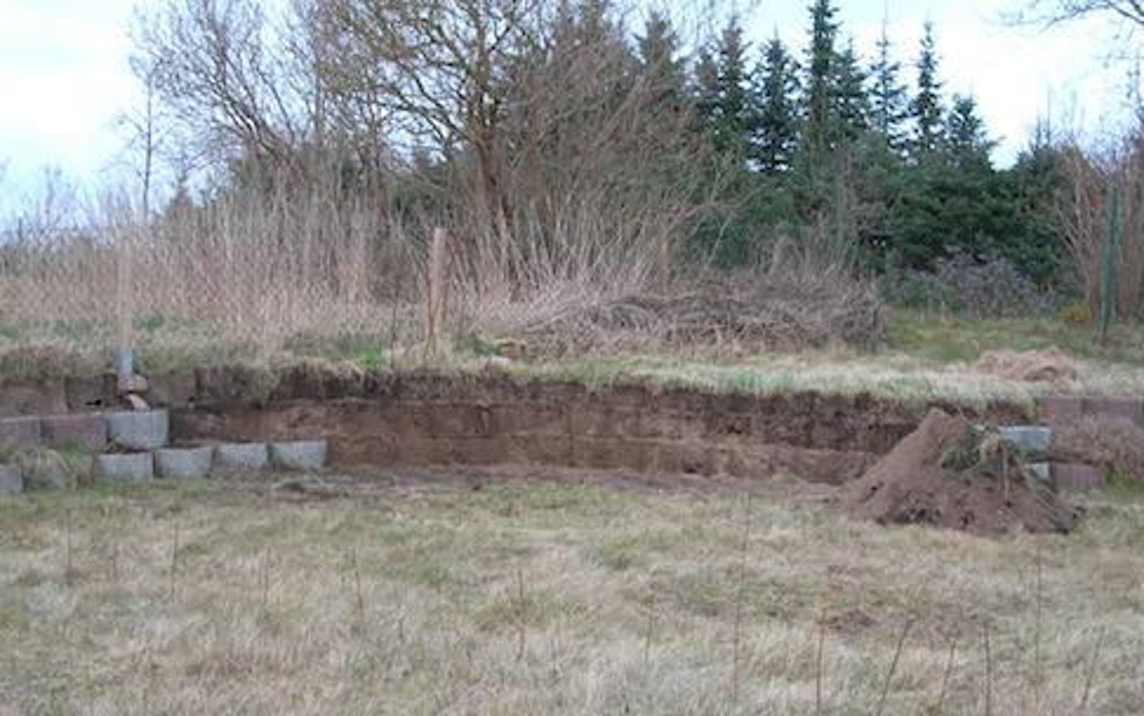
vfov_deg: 24.3
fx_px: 1653
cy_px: 471
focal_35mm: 53
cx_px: 603
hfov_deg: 38.2
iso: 50
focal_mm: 7.8
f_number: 2.8
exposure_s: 1/15.4
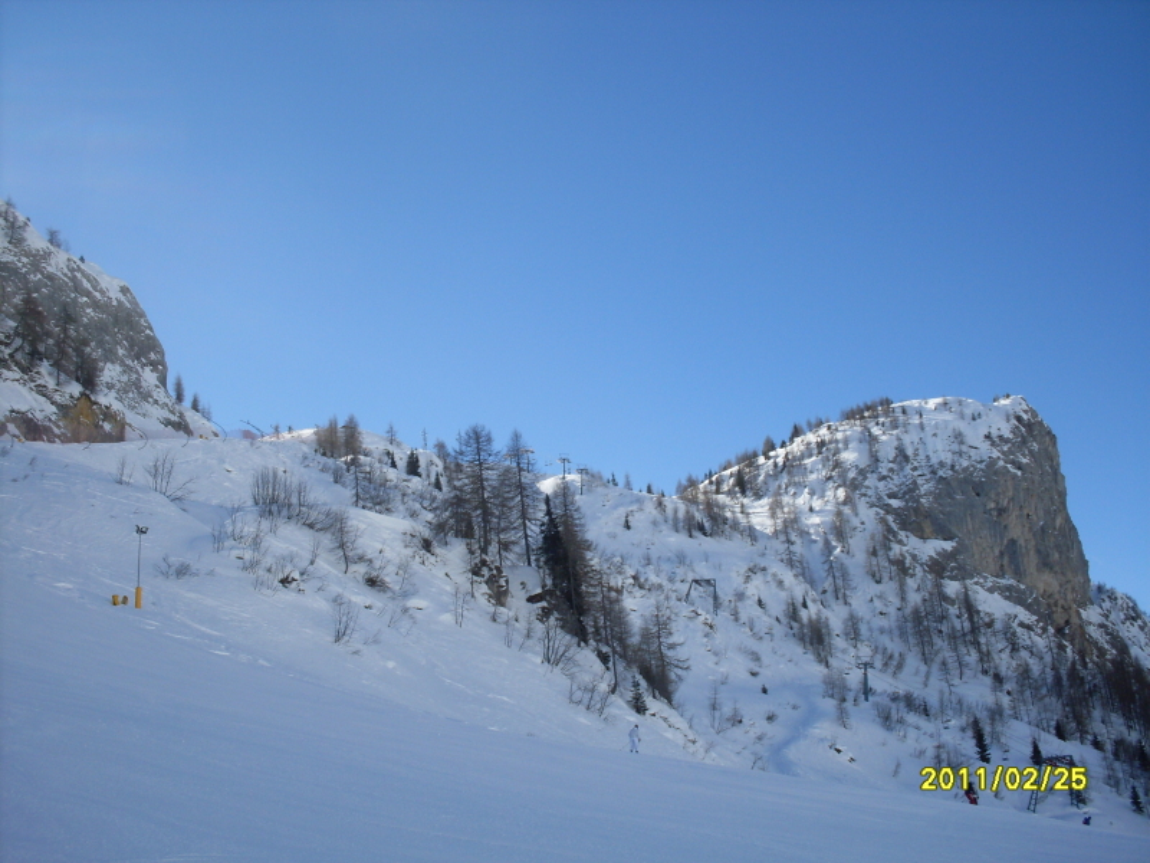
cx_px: 575
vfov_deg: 37.7
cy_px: 432
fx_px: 1262
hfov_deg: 49.0
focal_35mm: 38
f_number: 8.4
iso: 80
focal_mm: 6.3
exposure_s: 1/250
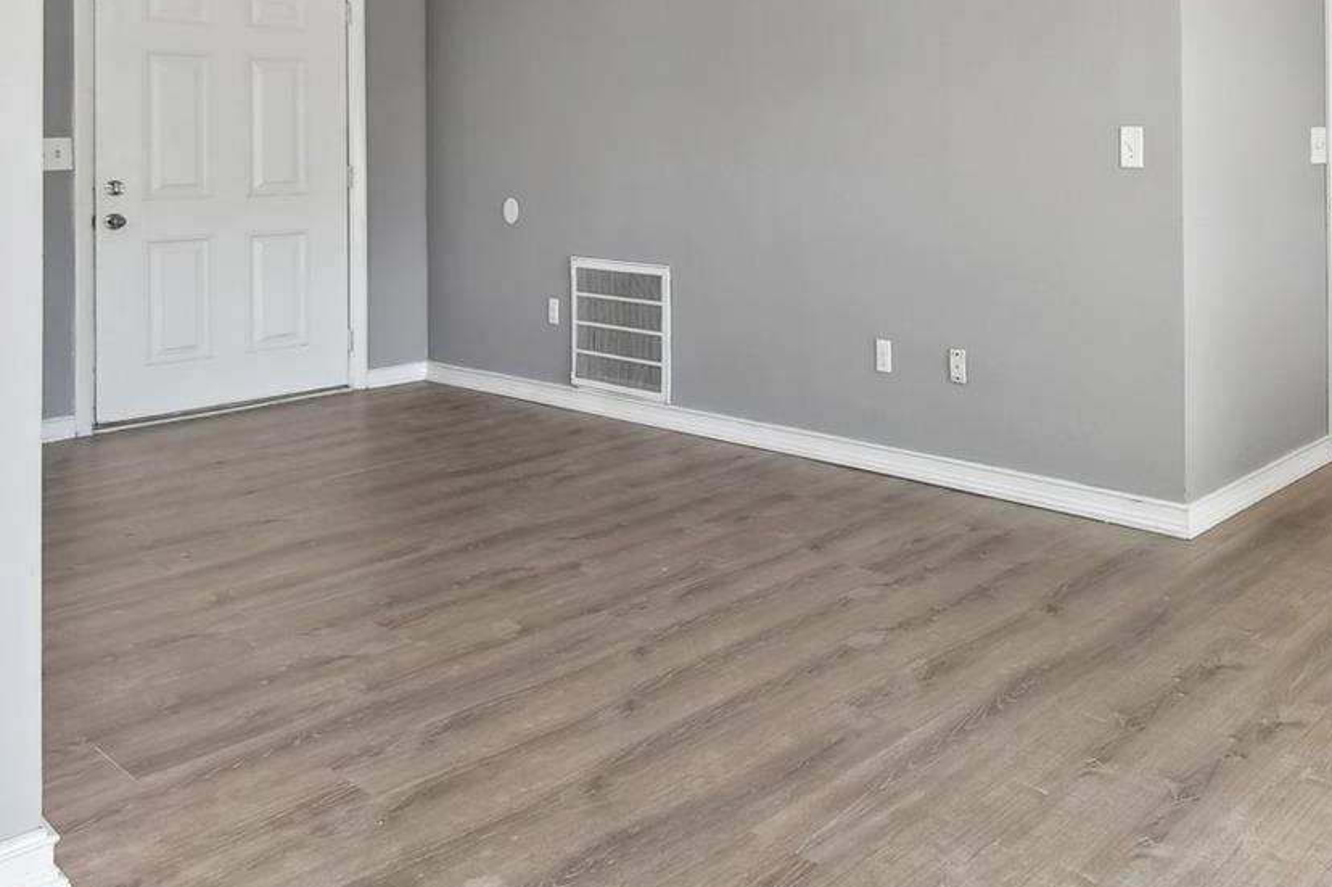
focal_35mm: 29
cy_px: 172
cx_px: 1171
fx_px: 1072
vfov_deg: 42.8
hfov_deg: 56.1
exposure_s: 1/6
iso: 100
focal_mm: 10
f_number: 7.1
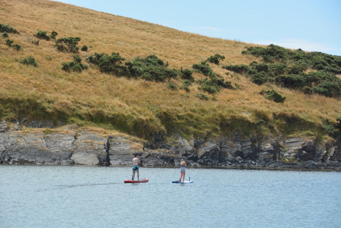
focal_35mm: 168
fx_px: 1591
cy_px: 114
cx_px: 170
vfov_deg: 8.2
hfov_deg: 12.2
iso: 110
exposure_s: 1/250
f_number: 8
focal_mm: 112
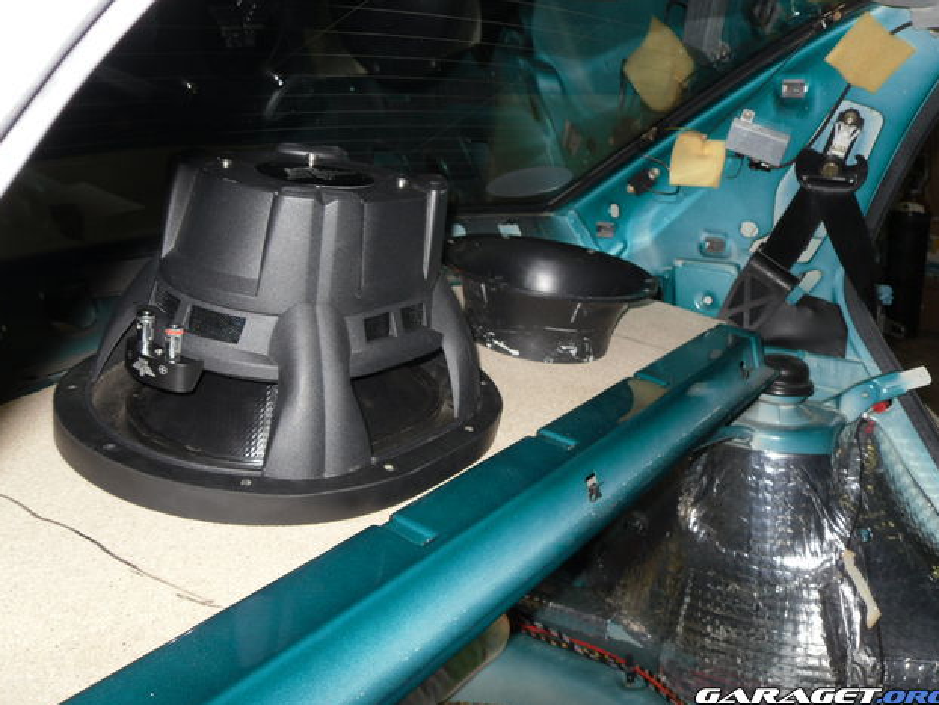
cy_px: 349
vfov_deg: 39.7
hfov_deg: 51.3
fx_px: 977
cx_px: 471
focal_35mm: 36
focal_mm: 6.3
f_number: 3.5
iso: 80
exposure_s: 1/45
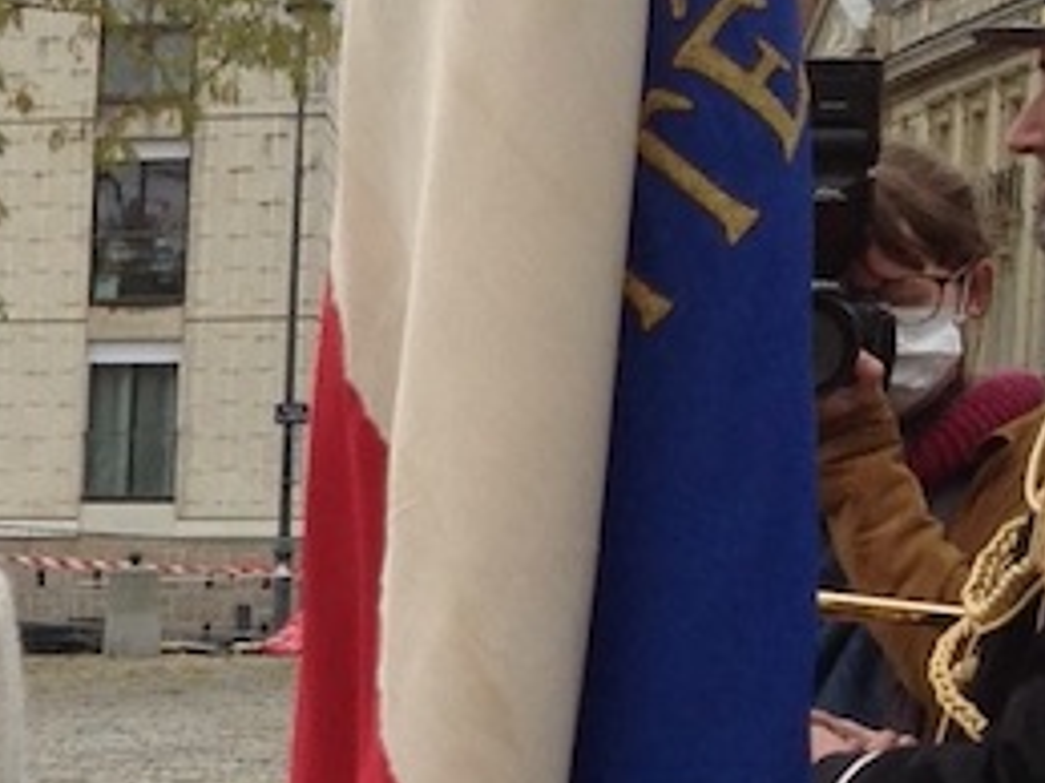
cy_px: 961
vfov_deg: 9.0
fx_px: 4888
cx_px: -779
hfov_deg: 11.4
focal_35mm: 162
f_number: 2.4
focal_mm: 4.28
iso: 50
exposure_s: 1/549
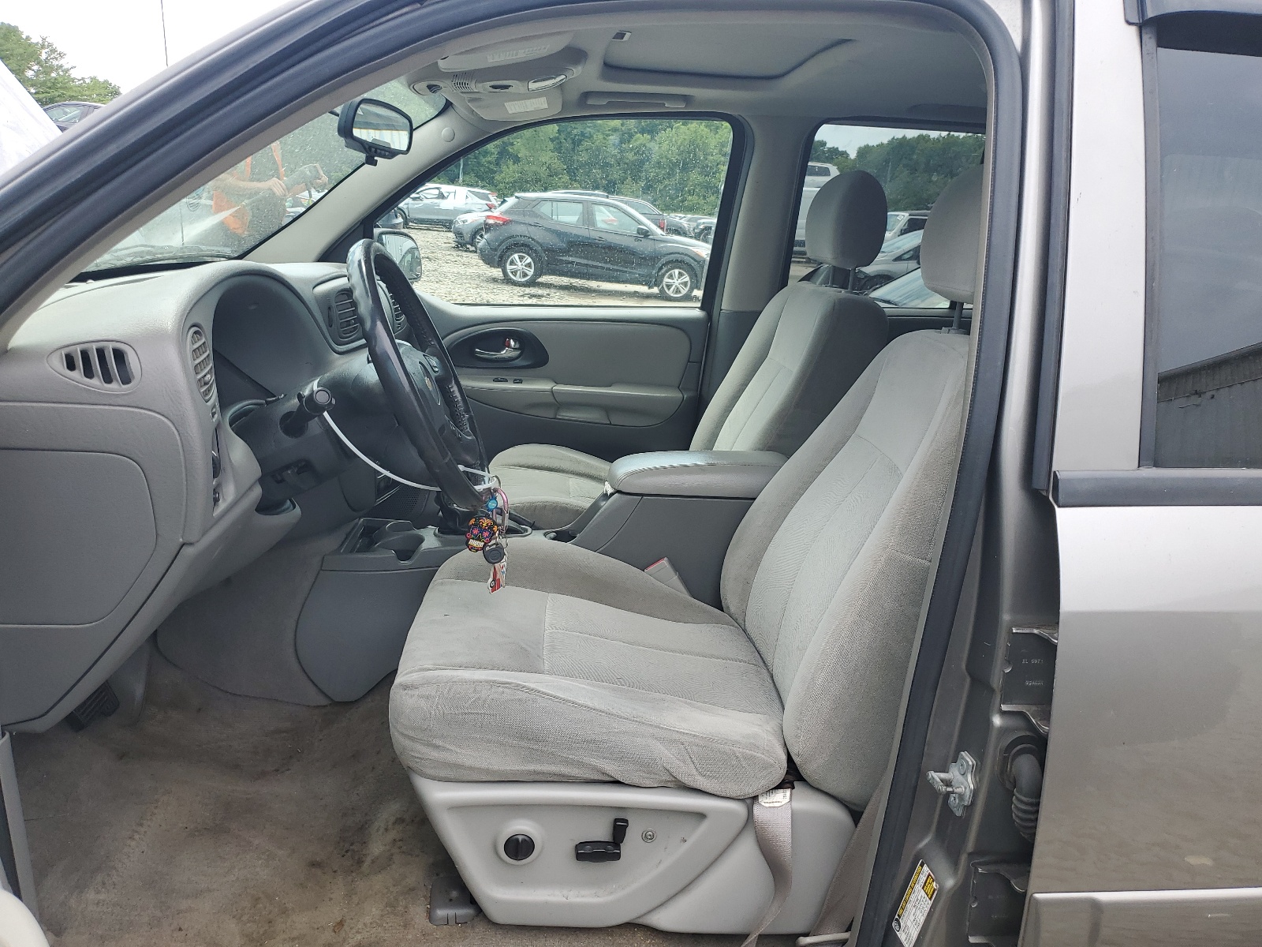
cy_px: 474
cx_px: 631
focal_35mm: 26
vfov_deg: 53.1
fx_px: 948
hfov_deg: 67.3
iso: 50
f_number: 1.5
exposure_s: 1/769
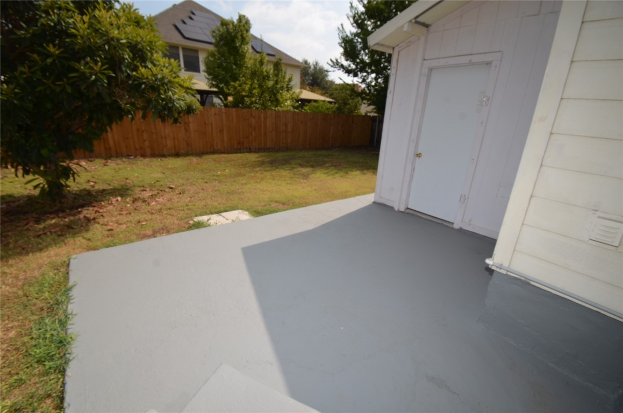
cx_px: 312
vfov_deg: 77.1
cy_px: 206
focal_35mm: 15
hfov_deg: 100.5
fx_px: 259
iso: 100
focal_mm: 10
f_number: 9
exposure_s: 1/250
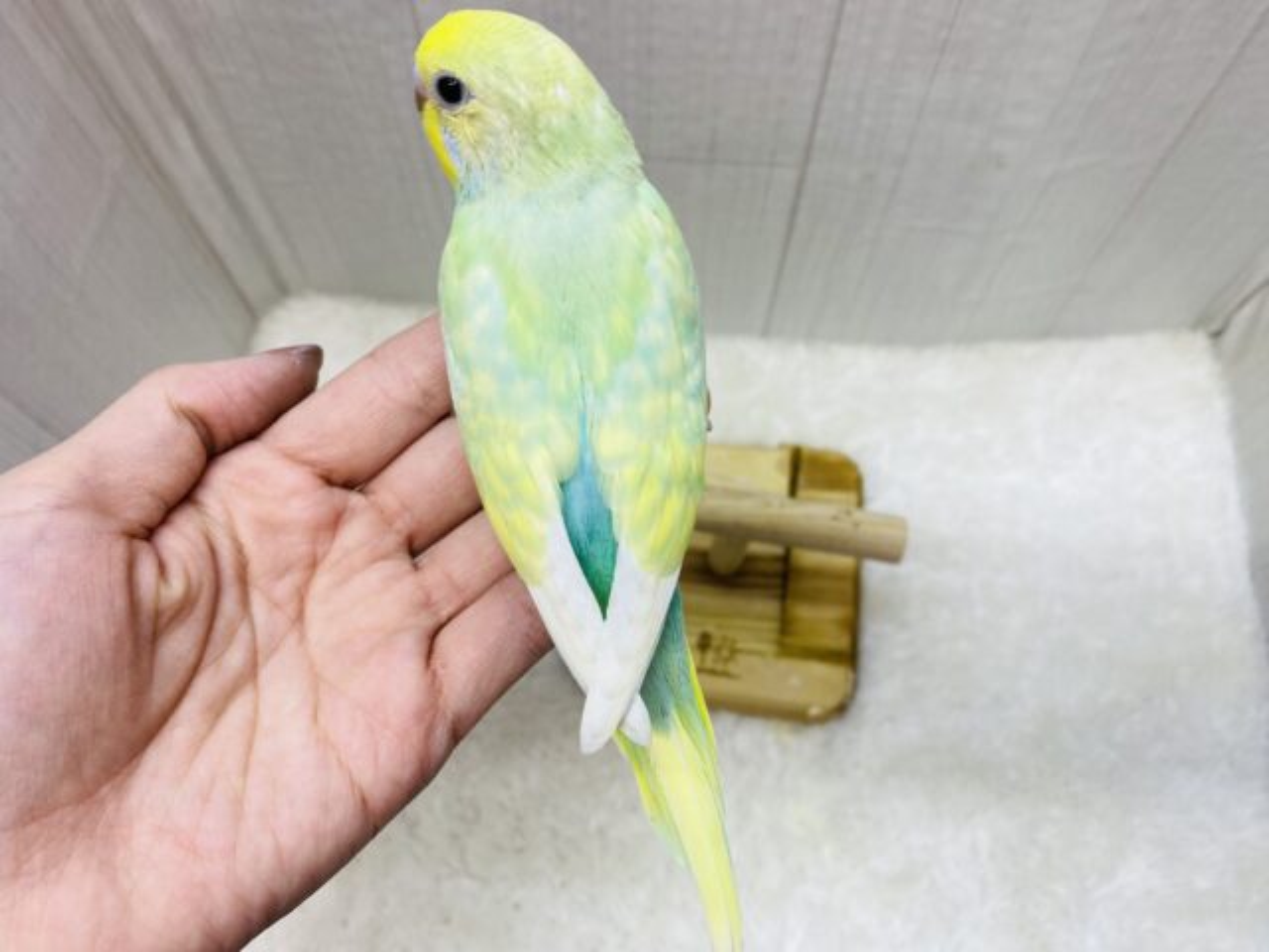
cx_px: 634
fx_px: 916
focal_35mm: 25
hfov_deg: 69.4
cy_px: 476
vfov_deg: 54.9
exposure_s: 1/100
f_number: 1.8
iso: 50
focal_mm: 4.25
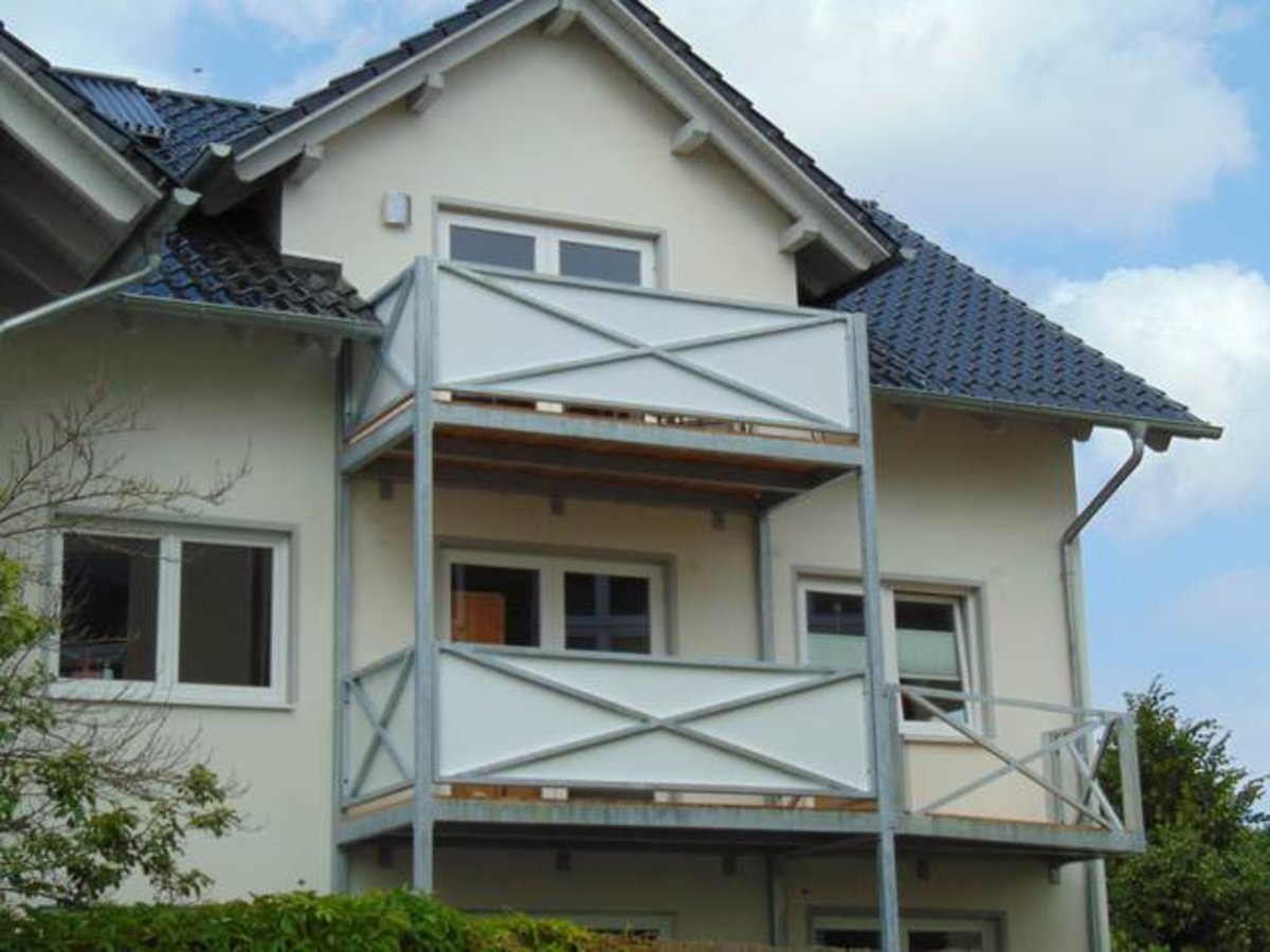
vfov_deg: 20.7
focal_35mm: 71
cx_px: 635
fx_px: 2605
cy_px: 476
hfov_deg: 27.4
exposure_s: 1/800
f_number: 3.7
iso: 80
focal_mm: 12.8
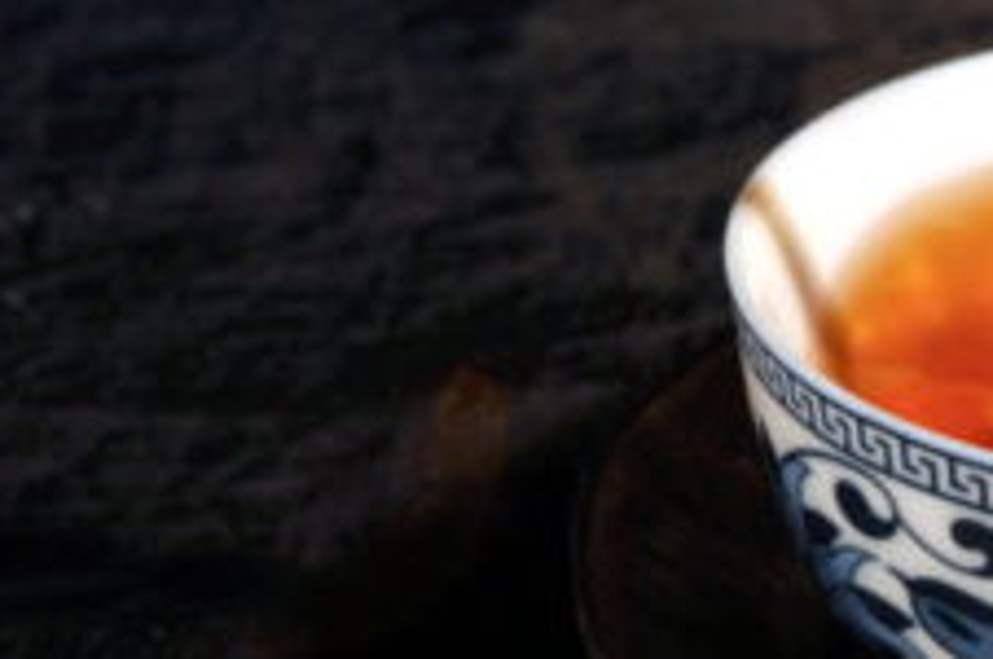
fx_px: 10583
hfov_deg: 5.4
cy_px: 387
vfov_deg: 3.6
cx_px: 1156
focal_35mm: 384
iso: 400
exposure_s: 1/25
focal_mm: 105
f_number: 14
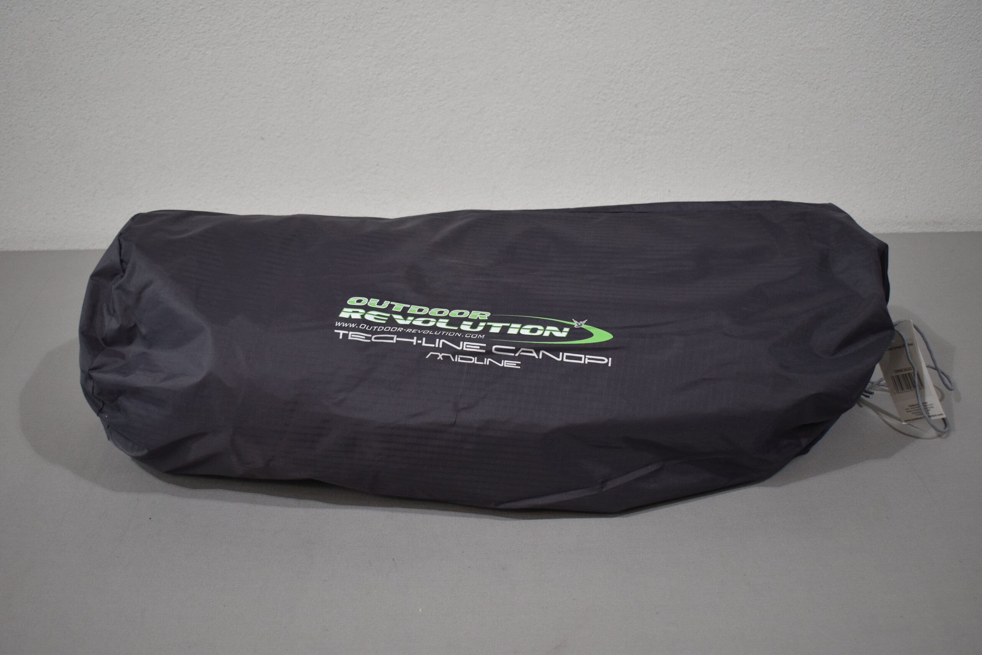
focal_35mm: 44
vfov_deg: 30.9
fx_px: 1187
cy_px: 328
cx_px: 491
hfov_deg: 45.0
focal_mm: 29
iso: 640
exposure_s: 1/250
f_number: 4.2
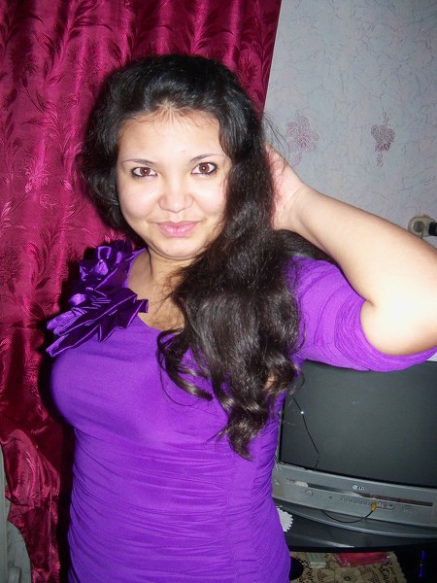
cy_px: 292
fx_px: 589
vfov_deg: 52.6
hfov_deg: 40.7
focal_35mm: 35
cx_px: 218
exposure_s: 1/30
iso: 200
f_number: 3.5
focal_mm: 6.2
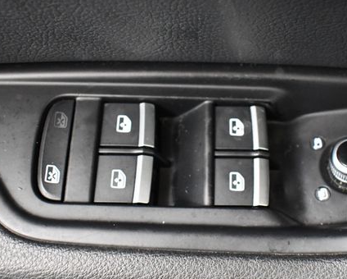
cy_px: 134
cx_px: 198
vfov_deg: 29.7
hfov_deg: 36.6
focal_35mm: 51
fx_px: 524
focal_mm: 18
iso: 4000
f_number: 3.5
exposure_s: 1/60
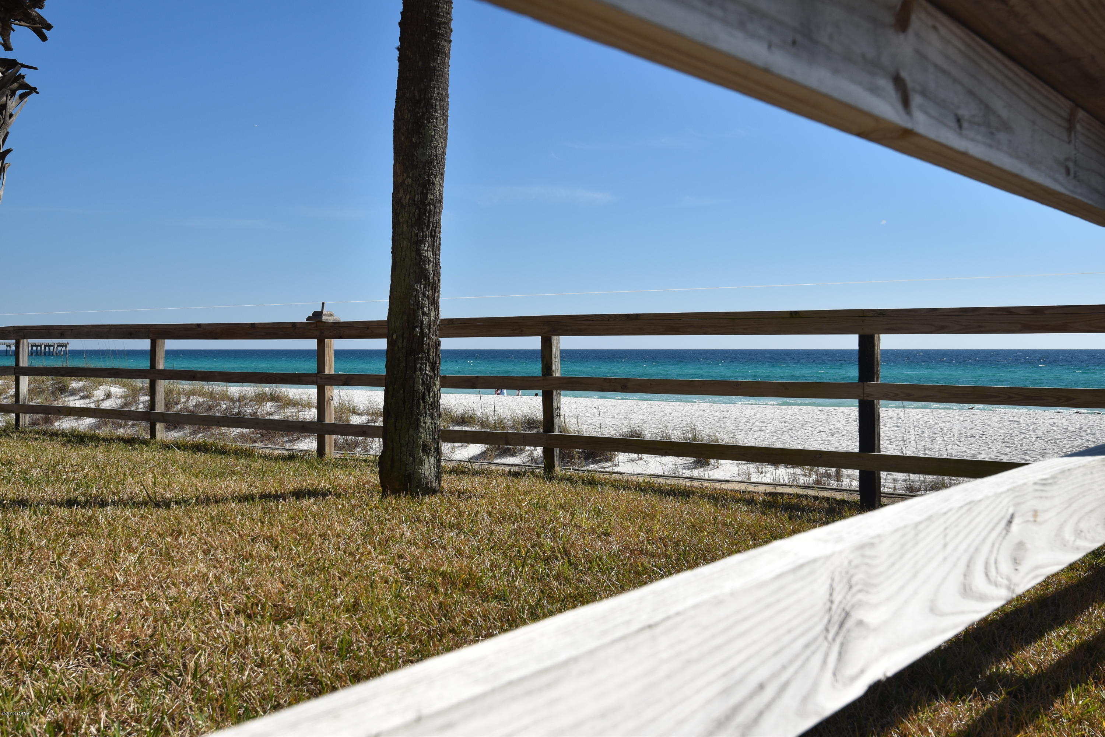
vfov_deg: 36.9
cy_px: 368
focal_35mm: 36
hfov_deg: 53.1
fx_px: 1105
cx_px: 552
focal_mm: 24
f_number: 11
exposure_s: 1/500
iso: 200
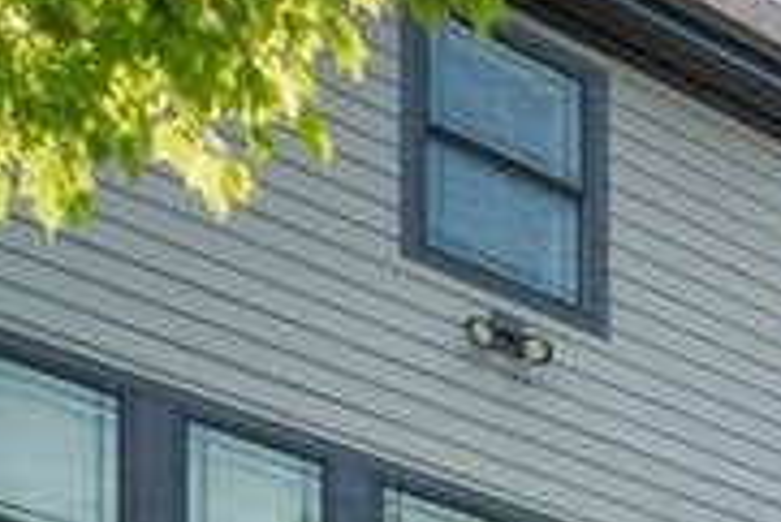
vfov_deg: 11.1
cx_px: 1579
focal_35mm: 84
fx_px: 1824
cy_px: 1531
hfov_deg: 17.3
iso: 400
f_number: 8
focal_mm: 14
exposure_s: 1/125
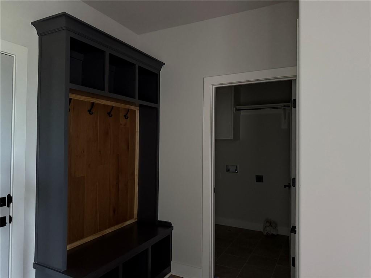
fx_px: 257
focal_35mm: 24
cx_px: 186
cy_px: 139
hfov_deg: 71.6
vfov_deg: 56.8
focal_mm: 6.76
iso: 1250
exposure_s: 1/30
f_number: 1.78
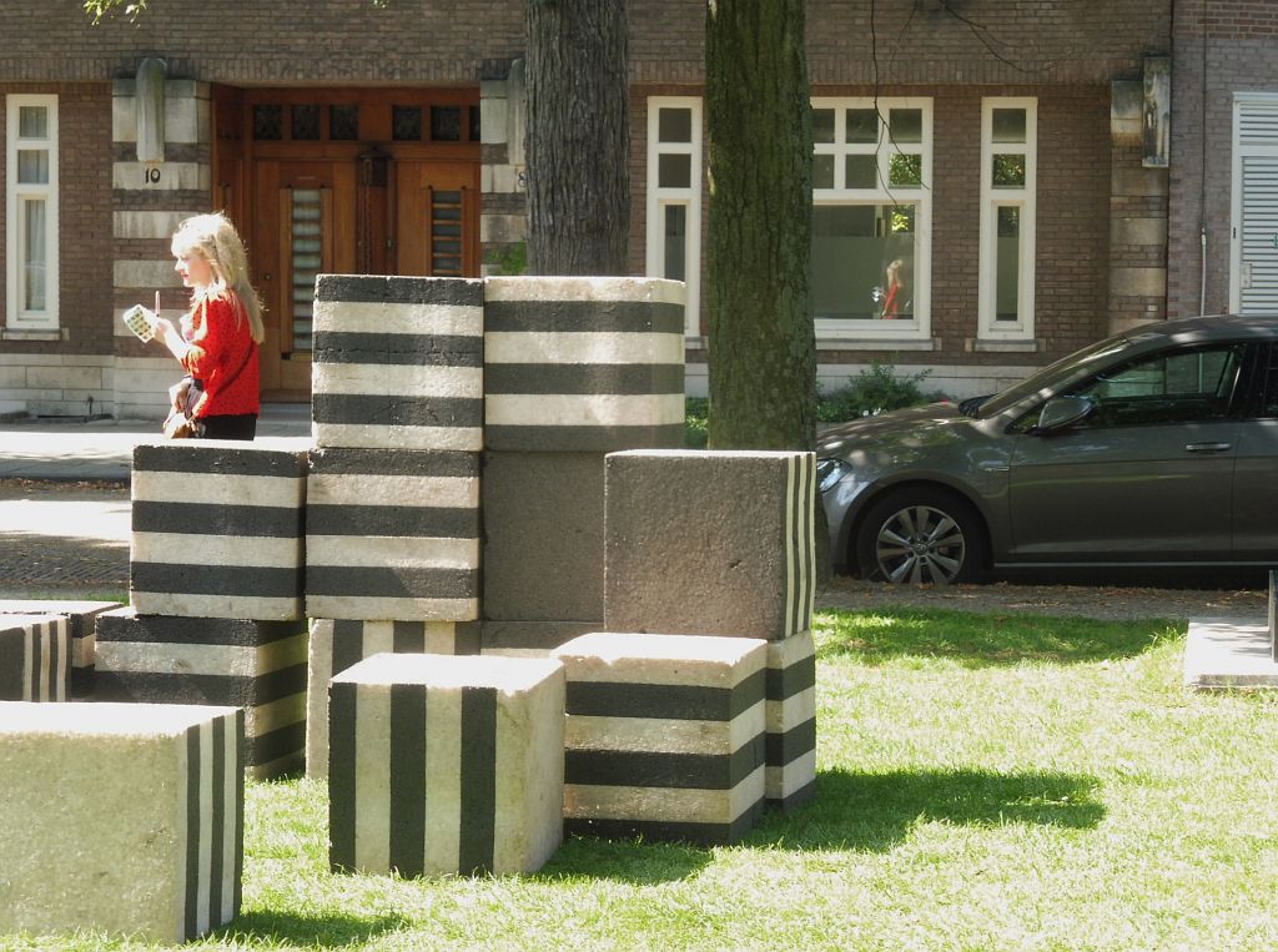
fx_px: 4015
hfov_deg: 18.1
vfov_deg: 13.5
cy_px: 476
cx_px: 639
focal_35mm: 109
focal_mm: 19.4
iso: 125
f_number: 5.3
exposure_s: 1/60
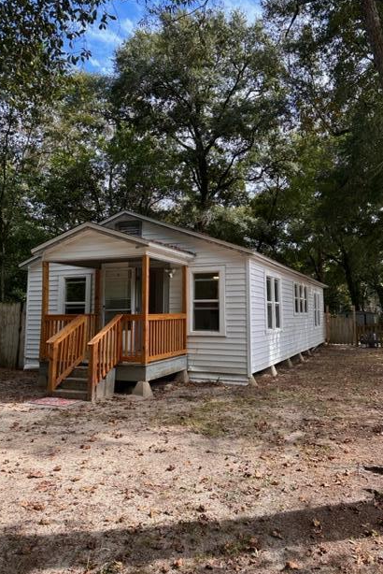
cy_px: 281
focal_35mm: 26
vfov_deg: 69.4
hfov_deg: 49.5
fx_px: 414
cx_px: 210
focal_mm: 6.86
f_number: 1.78
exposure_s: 1/980
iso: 80
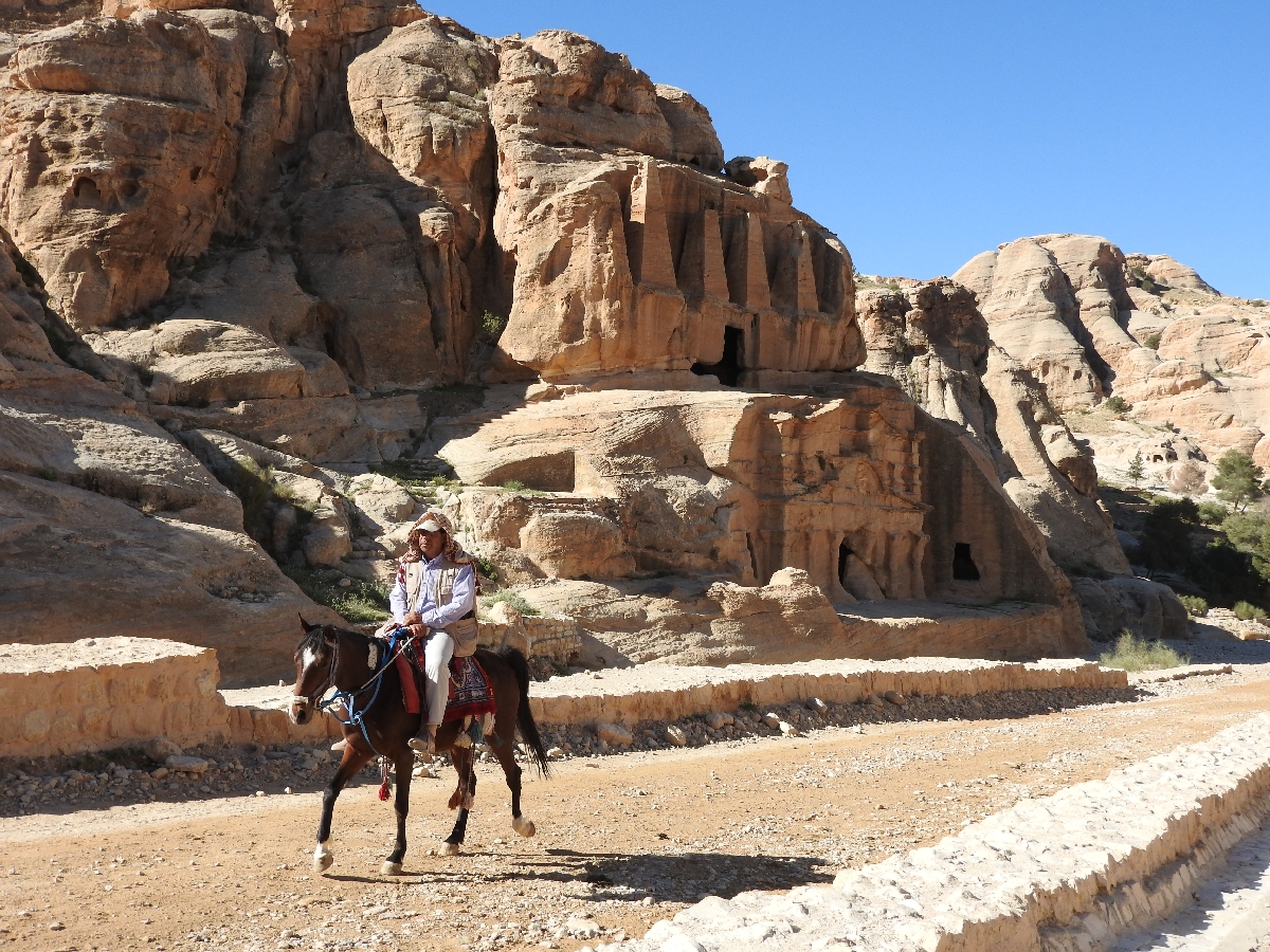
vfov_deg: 36.0
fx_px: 1468
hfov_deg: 46.8
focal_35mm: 40
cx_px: 635
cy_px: 476
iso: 100
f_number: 3.8
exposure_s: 1/800
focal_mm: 7.2
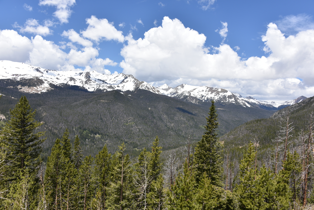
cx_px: 157
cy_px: 105
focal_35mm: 28
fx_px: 244
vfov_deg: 46.4
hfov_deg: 65.5
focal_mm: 28
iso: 100
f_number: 9
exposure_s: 1/320
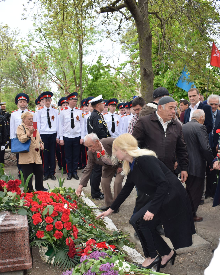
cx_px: 111
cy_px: 168
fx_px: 309
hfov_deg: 39.2
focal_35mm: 38
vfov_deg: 47.6
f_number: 5.6
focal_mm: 22
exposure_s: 1/125
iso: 100
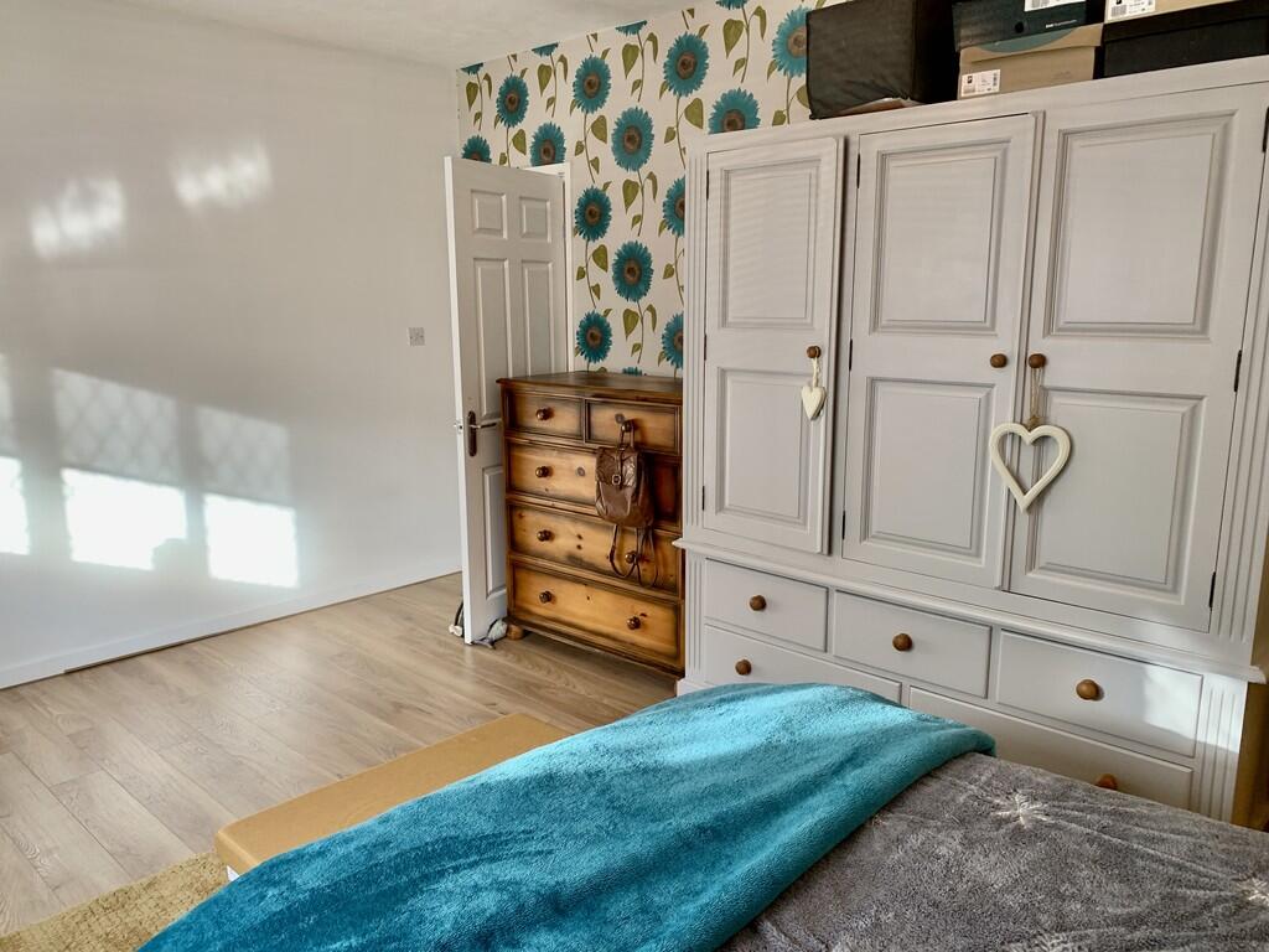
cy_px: 476
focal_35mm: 26
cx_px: 634
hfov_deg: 67.3
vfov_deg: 53.1
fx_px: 953
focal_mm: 4.25
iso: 50
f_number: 1.8
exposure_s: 1/50
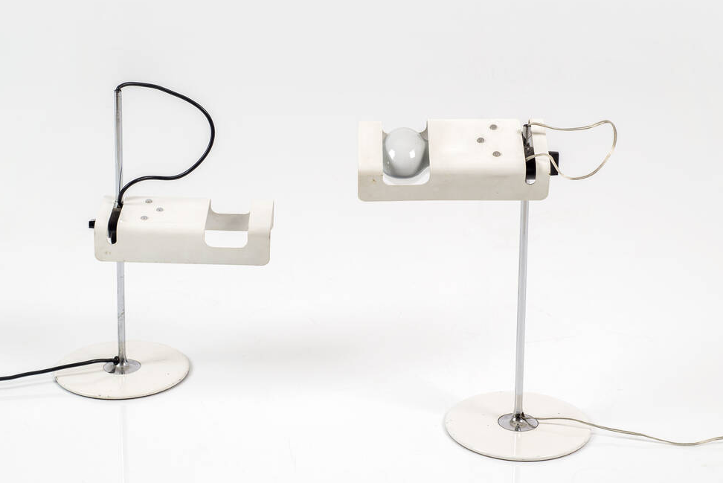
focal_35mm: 72
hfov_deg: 28.0
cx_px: 322
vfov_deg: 18.9
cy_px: 243
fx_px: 1447
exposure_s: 1/200
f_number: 10
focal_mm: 50
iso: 100
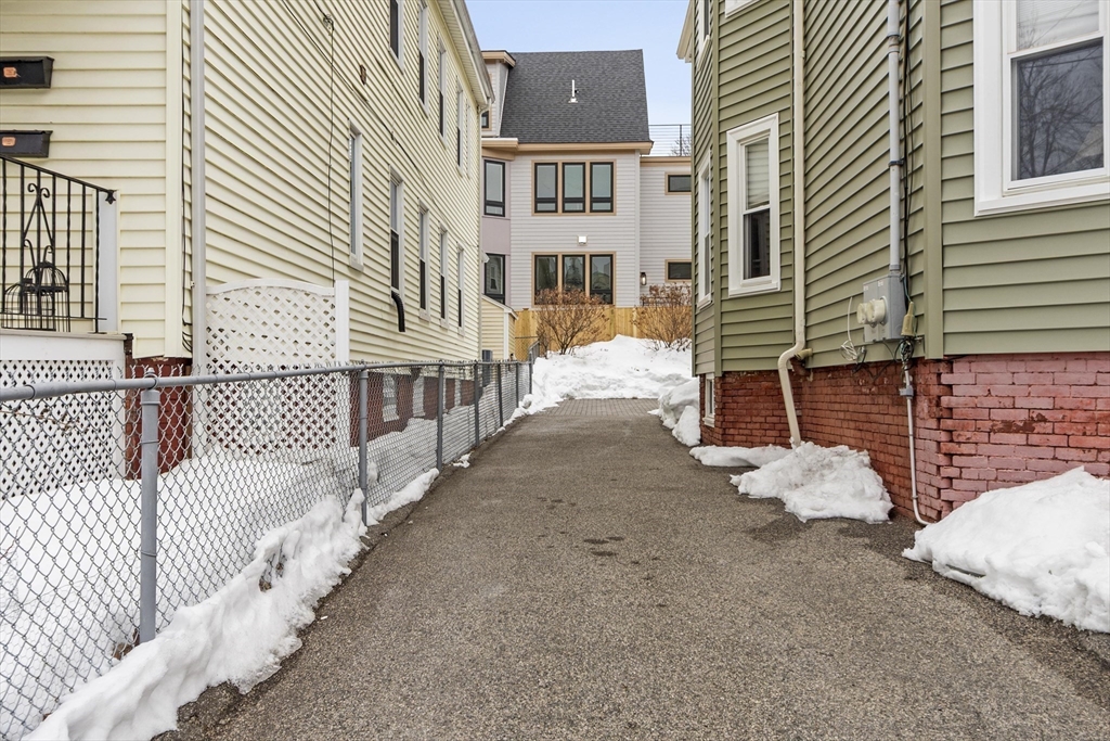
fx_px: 925
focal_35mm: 30
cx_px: 555
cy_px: 370
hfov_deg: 61.9
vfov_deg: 43.6
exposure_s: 1/60
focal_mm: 20
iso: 125
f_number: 8
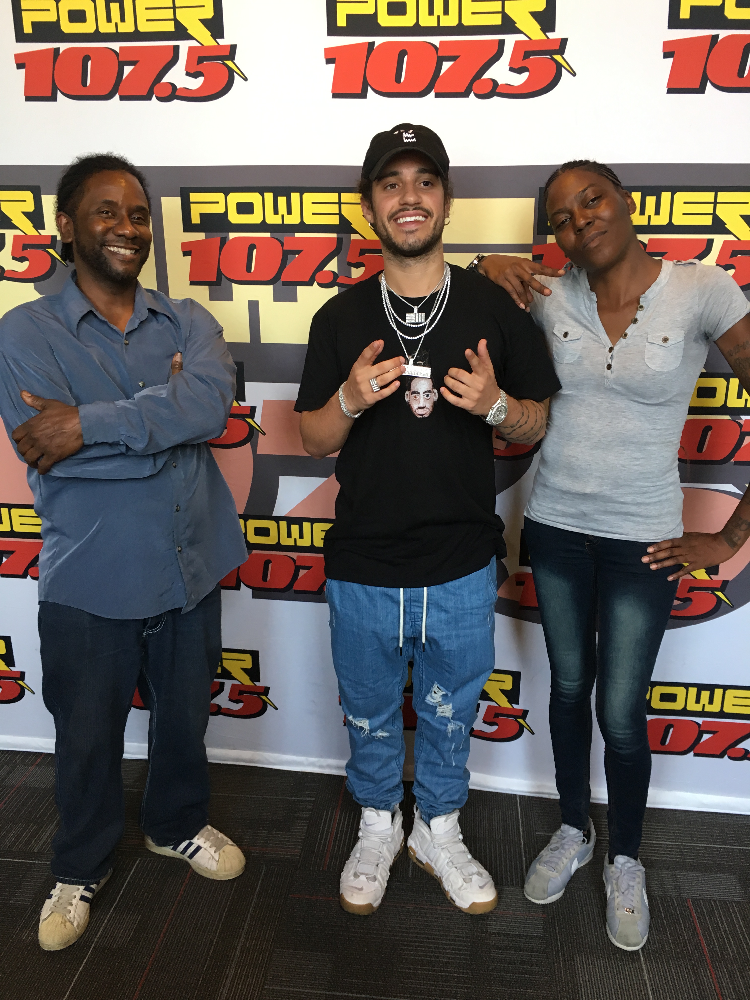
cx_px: 375
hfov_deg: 48.2
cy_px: 500
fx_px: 838
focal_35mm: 29
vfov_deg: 61.7
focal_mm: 4.15
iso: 80
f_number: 2.2
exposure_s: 1/30
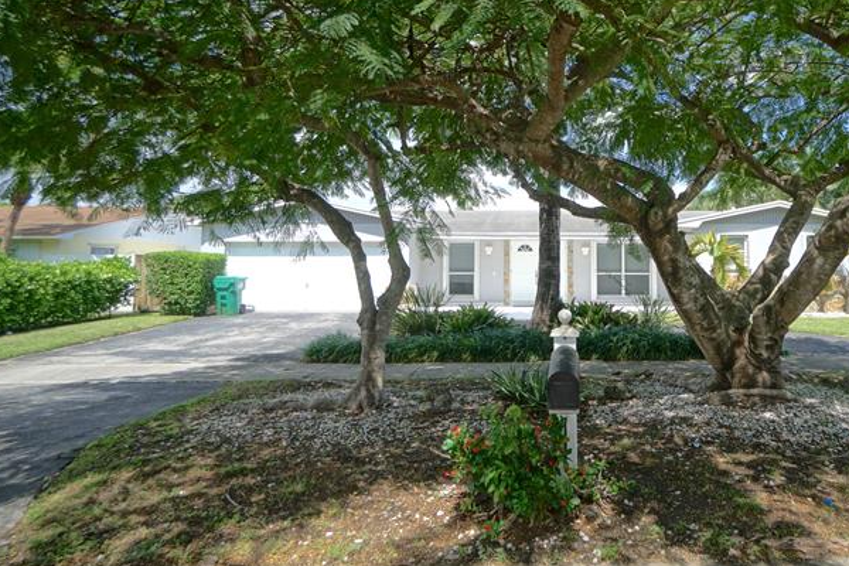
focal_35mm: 24
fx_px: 566
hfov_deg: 72.1
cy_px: 237
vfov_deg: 52.9
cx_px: 549
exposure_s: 1/1250
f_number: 4
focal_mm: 12
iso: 160
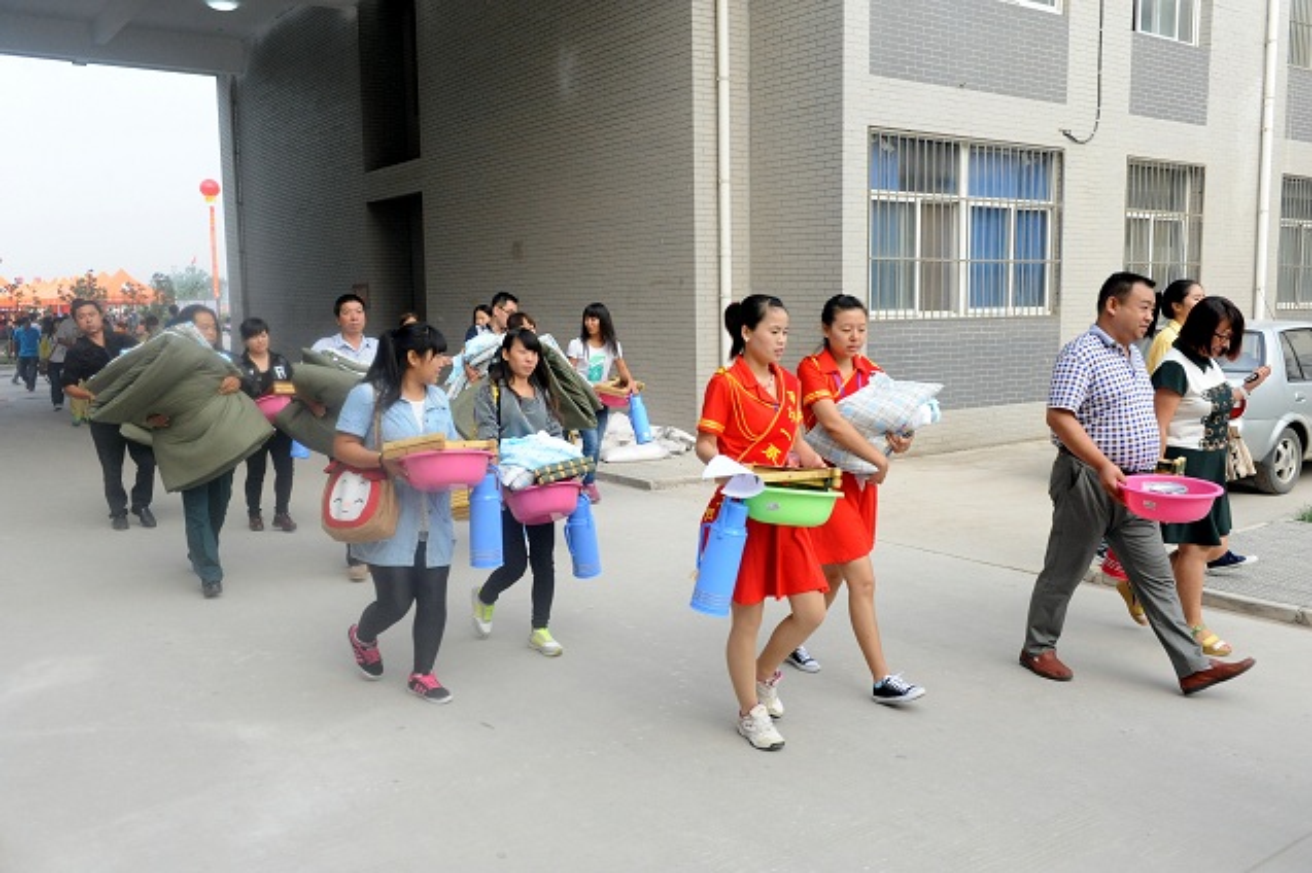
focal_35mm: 32
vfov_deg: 41.1
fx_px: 1166
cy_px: 436
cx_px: 656
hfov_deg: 58.7
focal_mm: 32
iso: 3200
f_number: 7.1
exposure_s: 1/1600
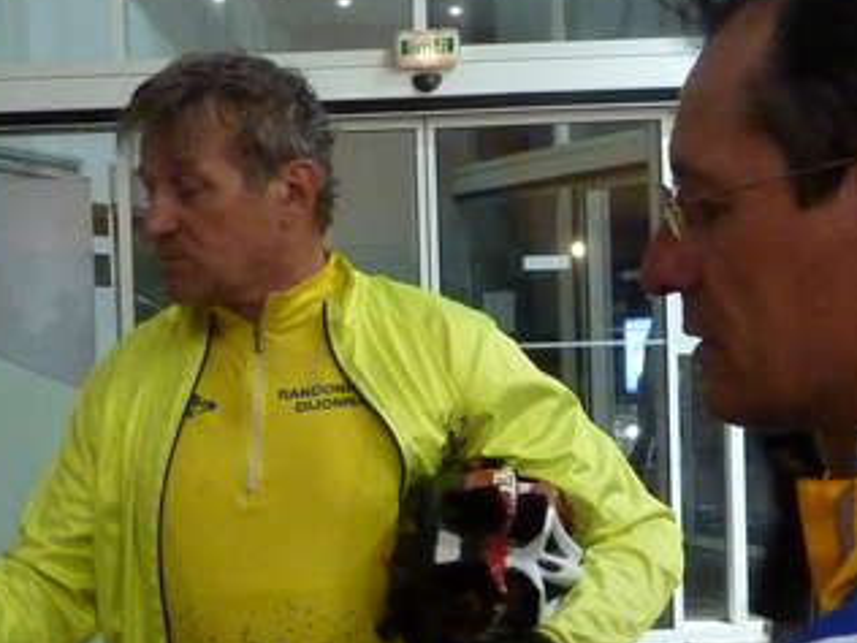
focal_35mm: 57
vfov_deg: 25.6
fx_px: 1411
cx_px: 214
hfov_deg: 33.1
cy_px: 353
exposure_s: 1/20
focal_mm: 4.1
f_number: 3.3
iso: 800
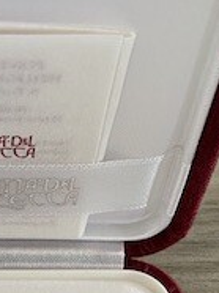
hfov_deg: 16.7
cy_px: 295
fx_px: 710
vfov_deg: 22.4
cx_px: -47
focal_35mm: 84
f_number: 1.8
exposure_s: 1/87
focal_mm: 4.25
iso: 125
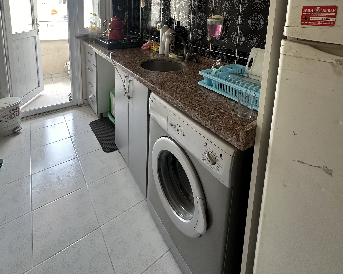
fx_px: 193
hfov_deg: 83.3
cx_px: 170
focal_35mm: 19
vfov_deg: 62.9
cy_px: 44
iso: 200
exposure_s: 1/99
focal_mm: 2.22
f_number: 2.2
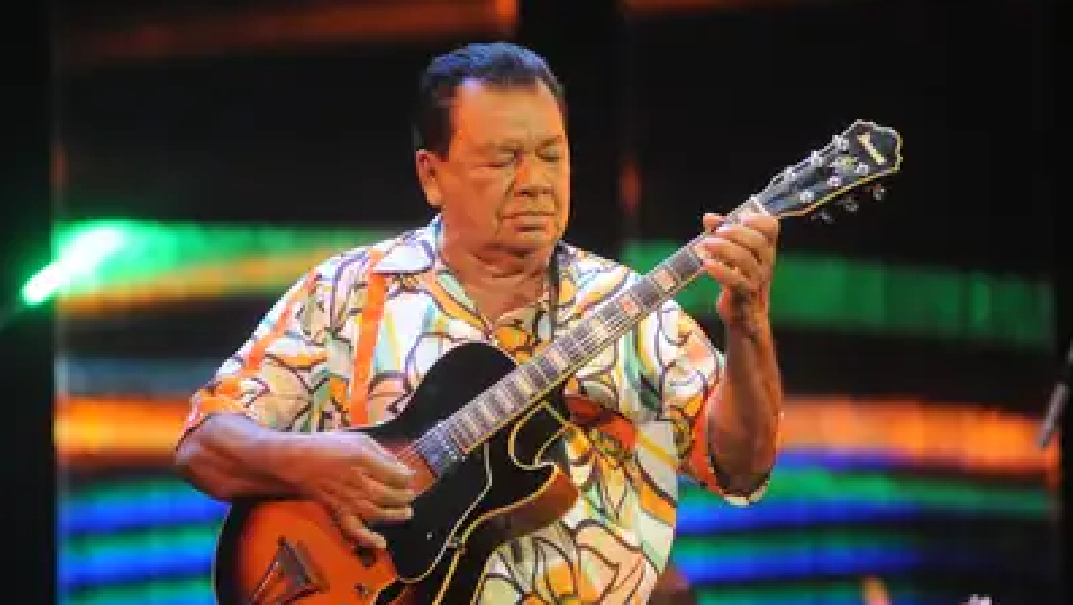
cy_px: 316
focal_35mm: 316
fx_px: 8997
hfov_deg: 6.8
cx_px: 535
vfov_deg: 3.9
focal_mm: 200
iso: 800
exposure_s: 1/200
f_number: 2.8
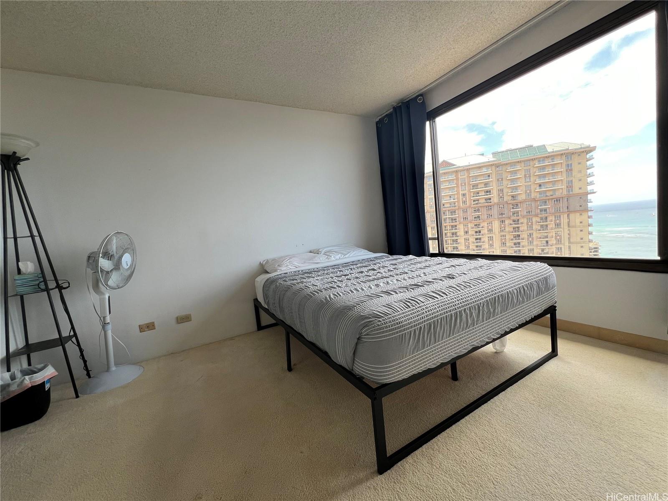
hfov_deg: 106.2
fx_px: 251
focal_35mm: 13
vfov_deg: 89.9
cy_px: 250
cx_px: 334
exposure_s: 1/99
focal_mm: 1.57
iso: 40
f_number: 1.8
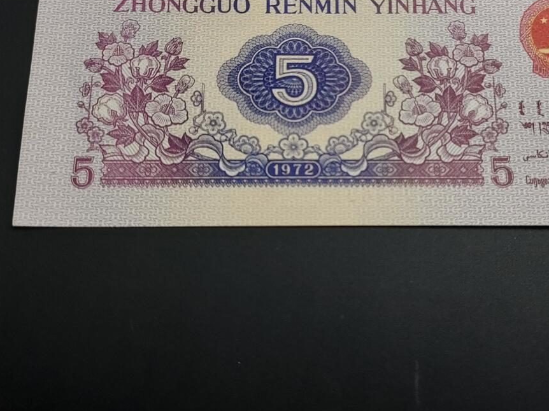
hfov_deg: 47.6
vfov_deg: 36.4
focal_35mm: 39
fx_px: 618
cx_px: 330
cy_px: 132
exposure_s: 1/50
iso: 64
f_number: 1.8
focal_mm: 4.6
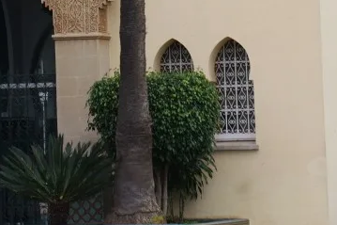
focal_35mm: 271
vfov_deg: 5.0
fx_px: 2536
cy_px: -177
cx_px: -97
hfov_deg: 7.5
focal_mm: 60
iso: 160
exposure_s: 1/60
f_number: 5.6
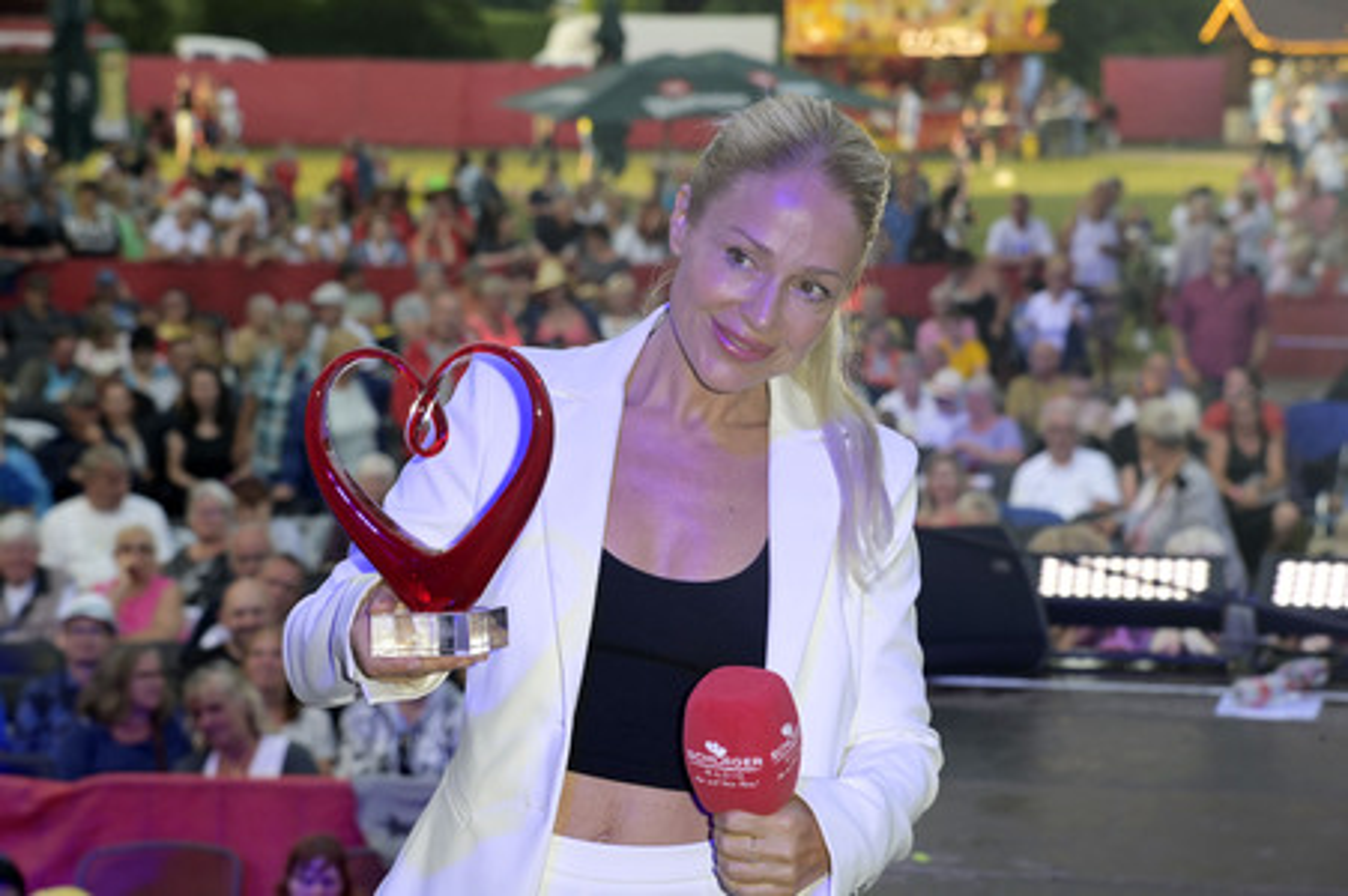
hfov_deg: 17.1
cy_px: 448
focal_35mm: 120
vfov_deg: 11.4
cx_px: 674
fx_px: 4490
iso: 1250
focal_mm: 120
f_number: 8
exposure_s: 1/250
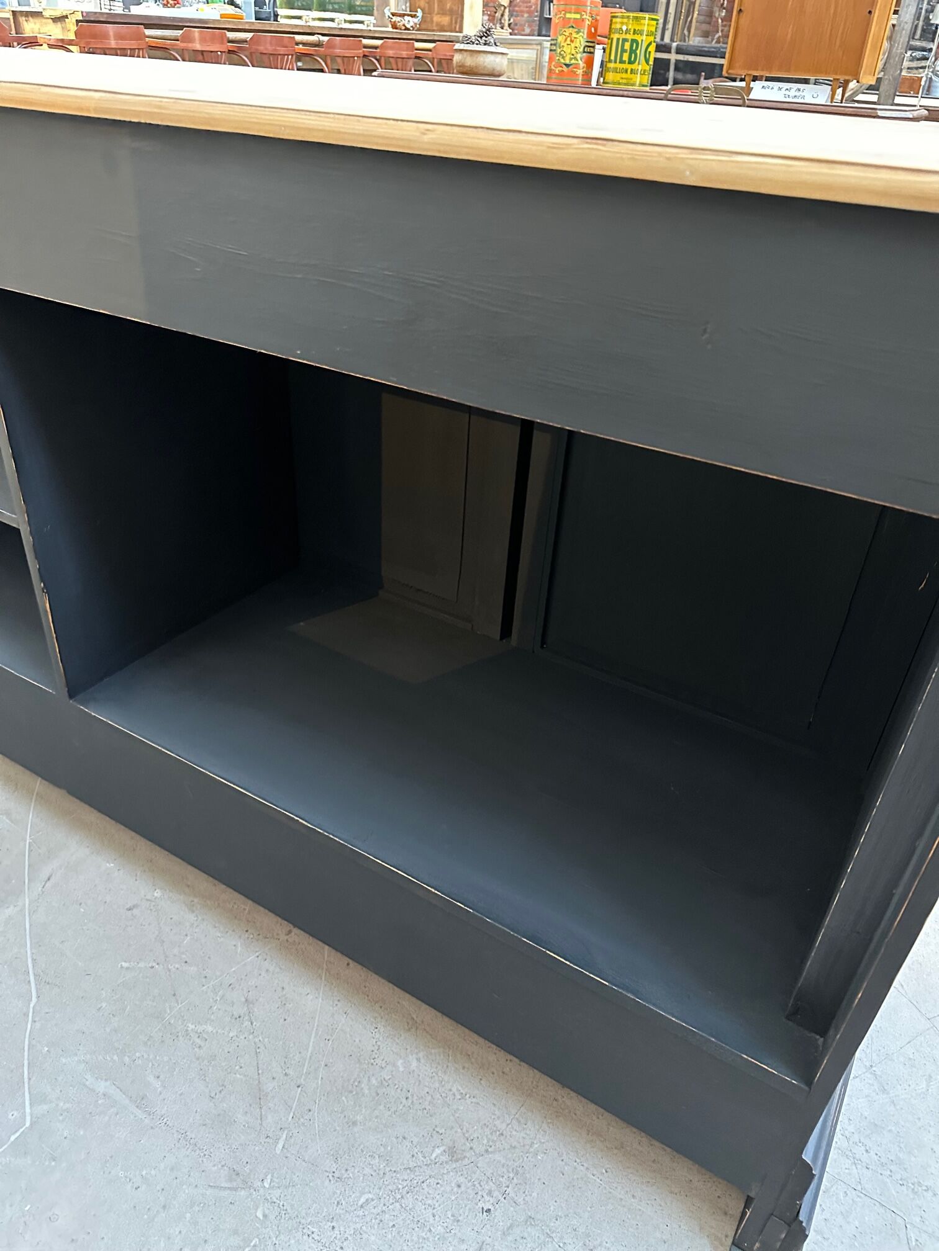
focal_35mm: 24
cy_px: 626
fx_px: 868
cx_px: 470
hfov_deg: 56.8
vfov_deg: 71.6
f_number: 1.78
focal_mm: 6.86
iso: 1000
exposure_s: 1/34
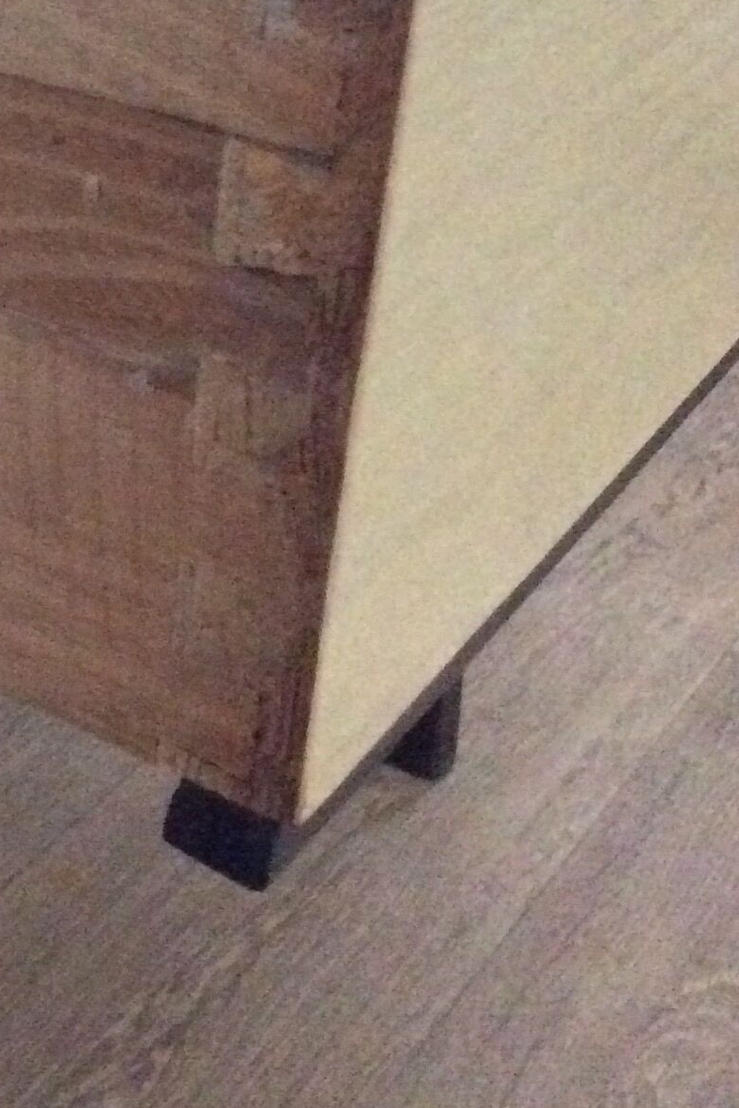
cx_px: -373
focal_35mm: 73
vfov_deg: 27.2
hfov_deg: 16.9
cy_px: 221
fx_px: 2247
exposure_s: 1/17
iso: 800
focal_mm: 3.3
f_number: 2.4
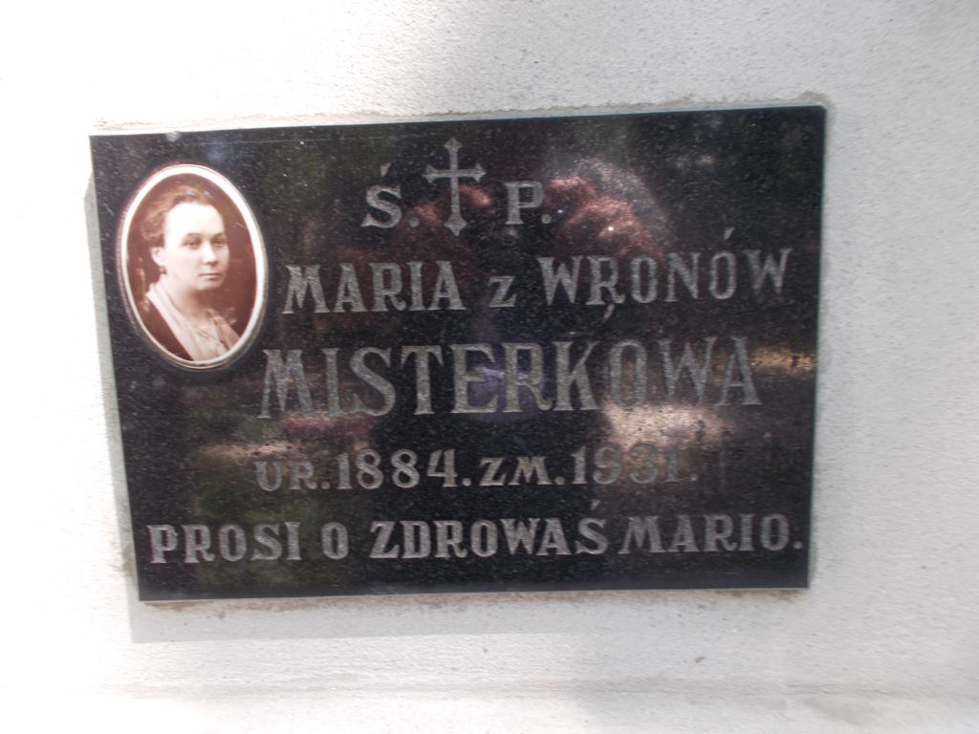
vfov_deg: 53.1
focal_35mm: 26
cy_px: 367
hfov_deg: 67.3
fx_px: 735
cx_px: 490
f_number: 3.2
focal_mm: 4.6
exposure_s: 1/30
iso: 80
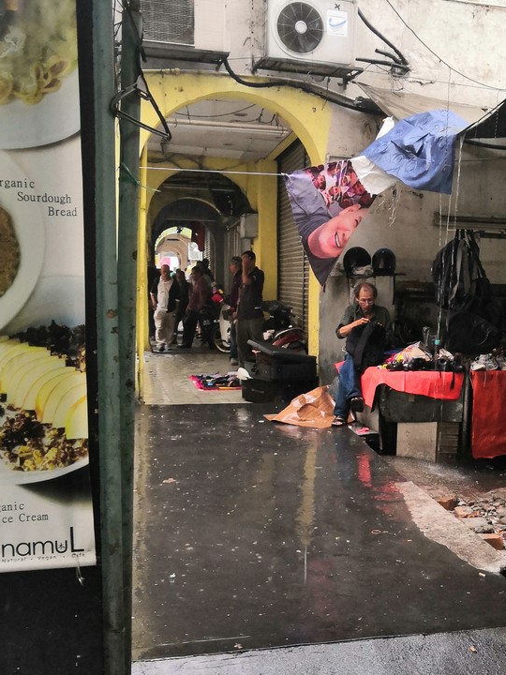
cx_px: 376
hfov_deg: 31.6
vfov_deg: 41.8
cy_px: 412
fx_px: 877
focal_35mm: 45
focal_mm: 3.95
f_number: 1.8
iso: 320
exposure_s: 1/33.3
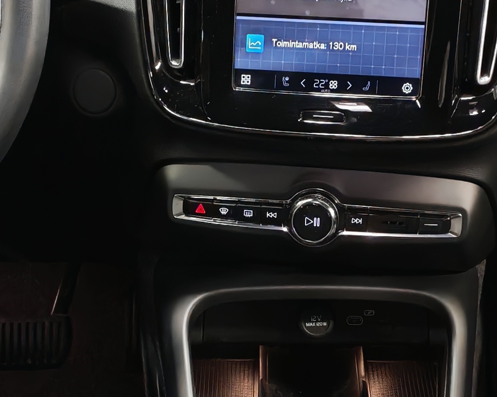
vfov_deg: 15.2
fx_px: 1485
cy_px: 268
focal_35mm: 101
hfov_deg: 19.0
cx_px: 245
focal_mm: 6.12
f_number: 1.9
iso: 2456
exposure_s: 1/50
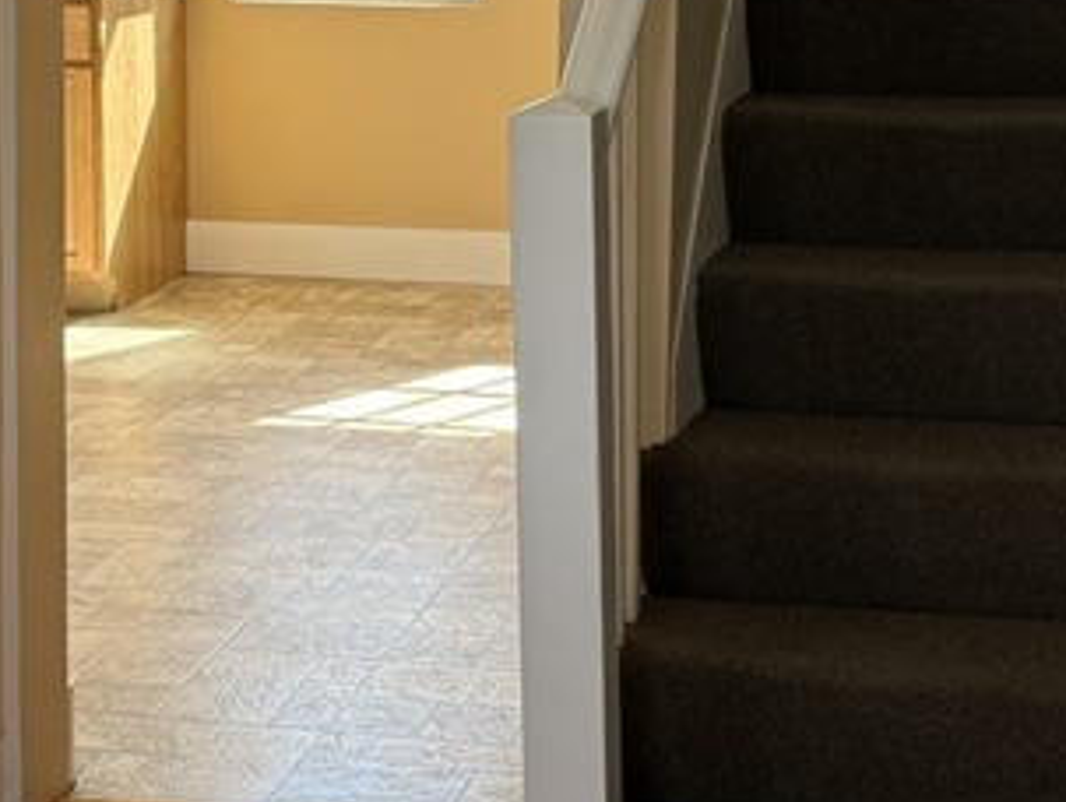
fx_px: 2497
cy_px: 88
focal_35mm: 81
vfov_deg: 18.0
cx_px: 468
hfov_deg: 24.1
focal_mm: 6.76
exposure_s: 1/136
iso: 100
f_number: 1.78
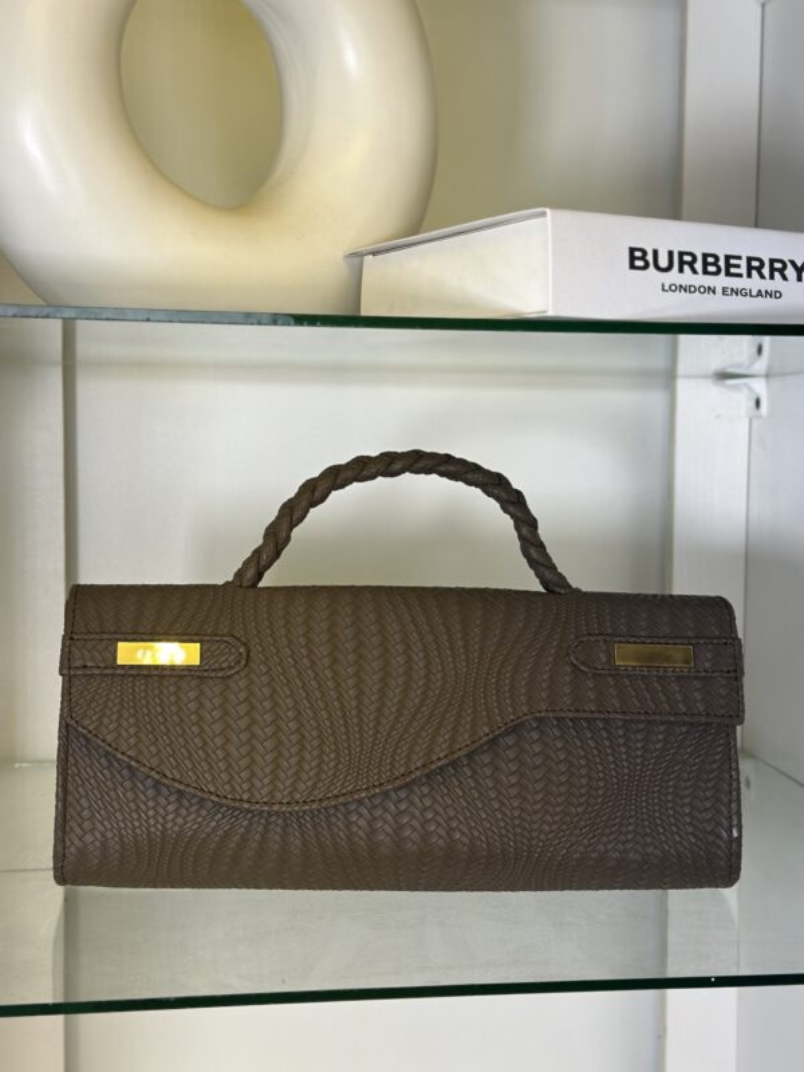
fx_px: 1486
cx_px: 402
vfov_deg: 39.7
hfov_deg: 30.3
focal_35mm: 48
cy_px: 536
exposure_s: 1/172
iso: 80
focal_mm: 6.86
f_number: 1.78
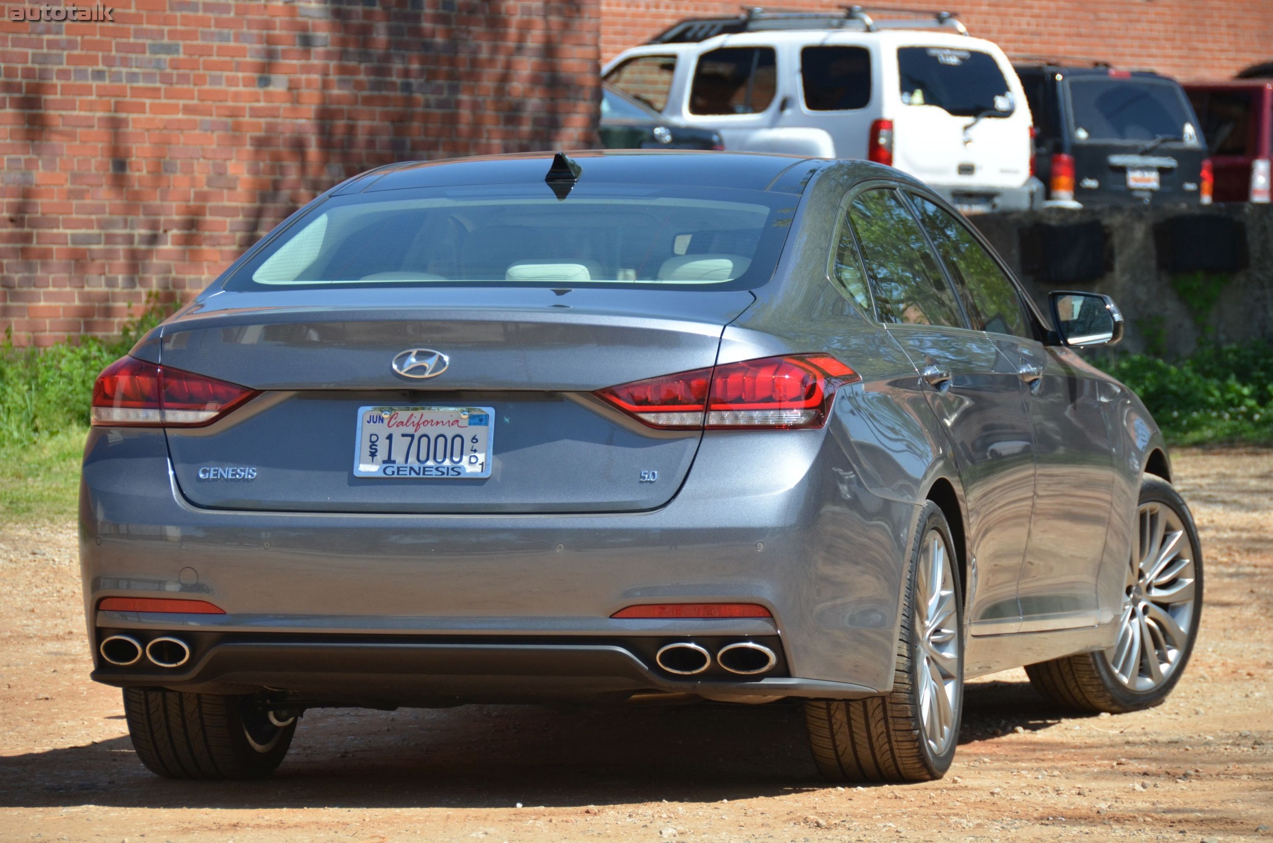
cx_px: 636
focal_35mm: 195
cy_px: 422
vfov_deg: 7.0
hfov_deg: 10.6
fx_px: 6881
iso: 400
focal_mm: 130
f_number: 5.6
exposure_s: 1/1250
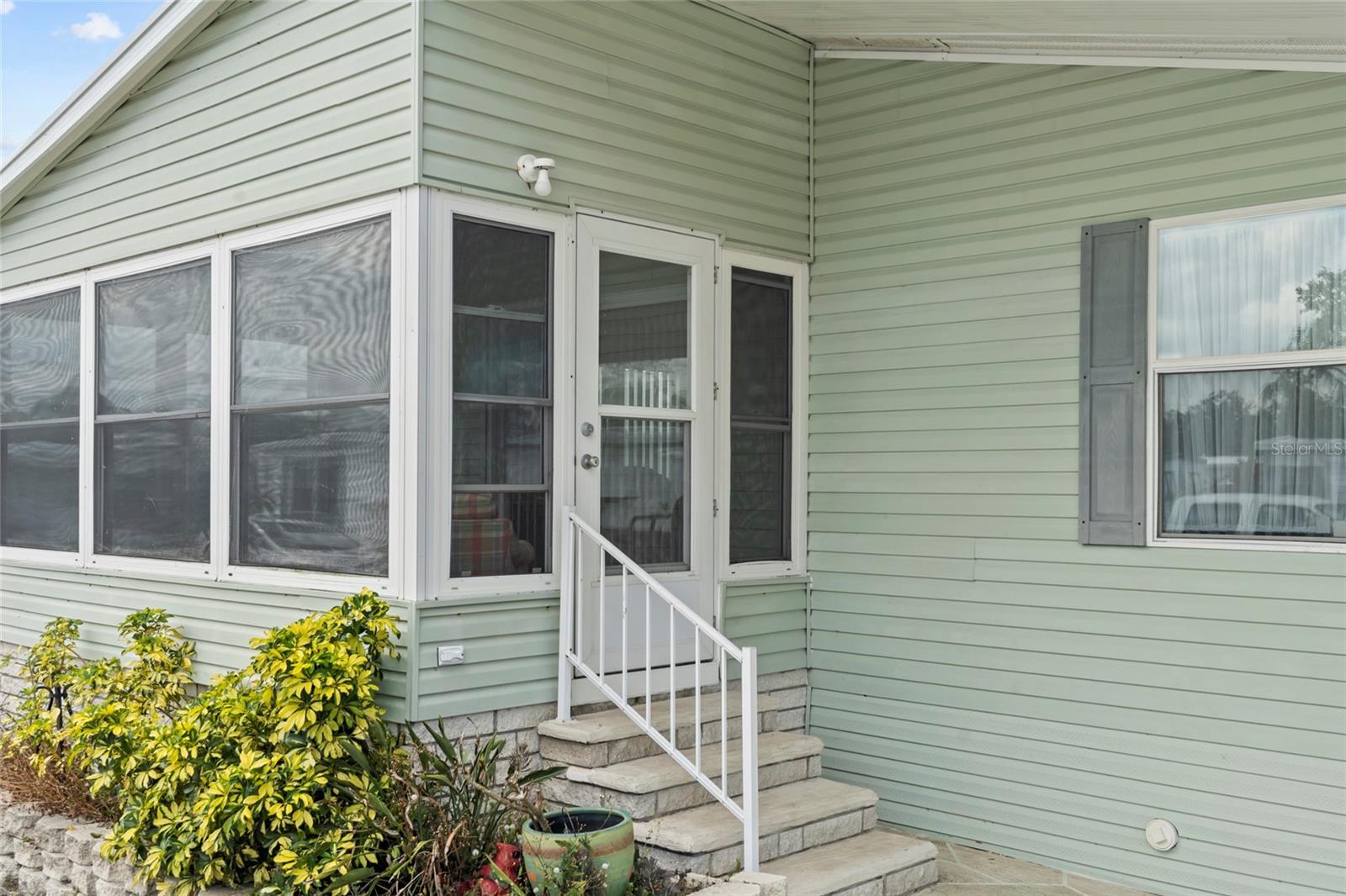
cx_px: 673
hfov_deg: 54.4
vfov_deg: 37.8
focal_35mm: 35
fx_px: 1308
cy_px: 448
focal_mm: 35
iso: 250
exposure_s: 1/125
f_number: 9
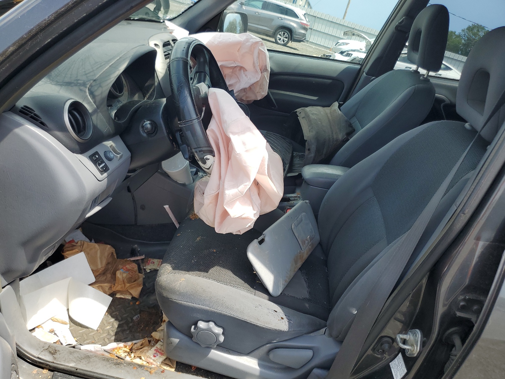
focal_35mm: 26
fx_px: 379
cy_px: 190
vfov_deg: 53.1
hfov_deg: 67.3
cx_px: 252
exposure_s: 1/1111
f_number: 1.5
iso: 50
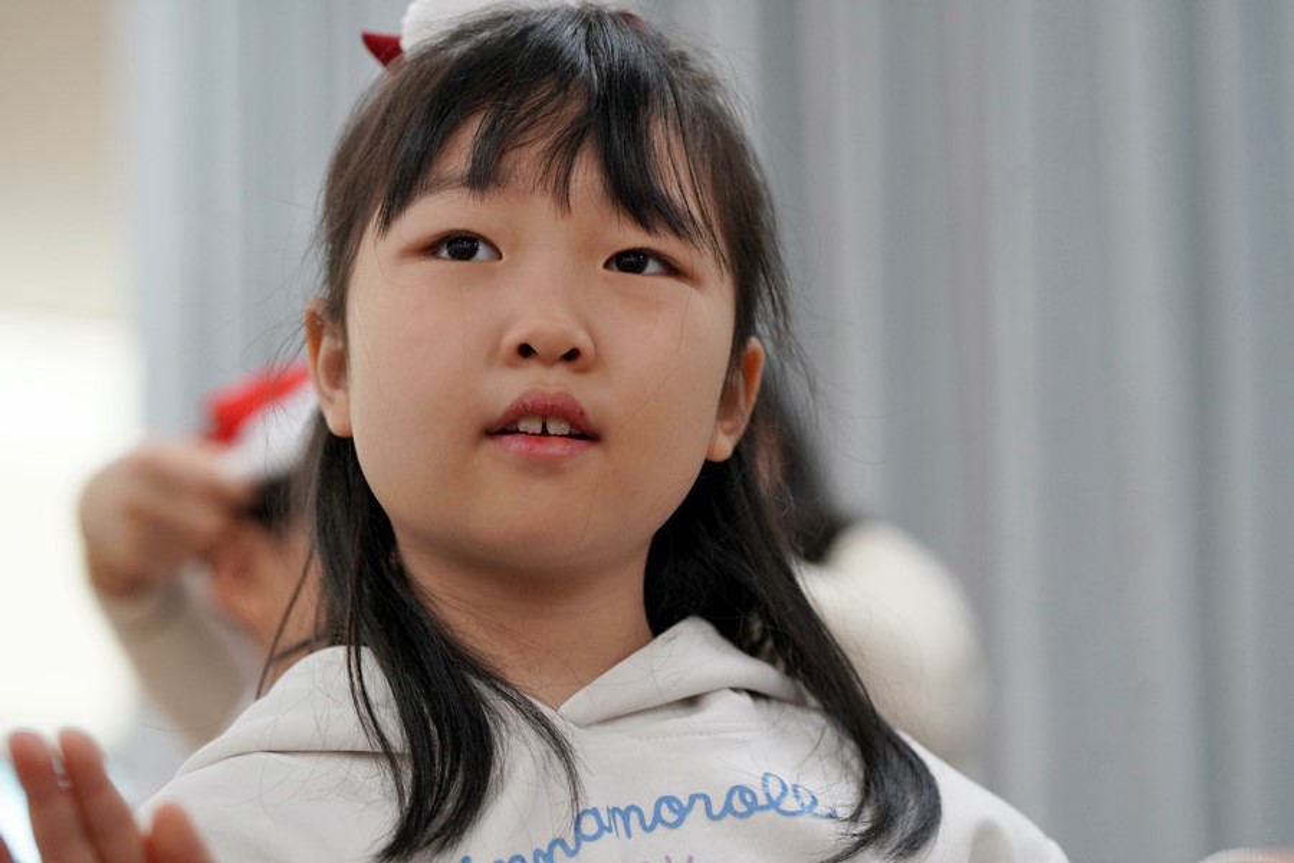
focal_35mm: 101
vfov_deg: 13.6
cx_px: 647
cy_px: 432
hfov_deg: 20.2
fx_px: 3630
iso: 2000
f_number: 4
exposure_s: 1/160
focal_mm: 101
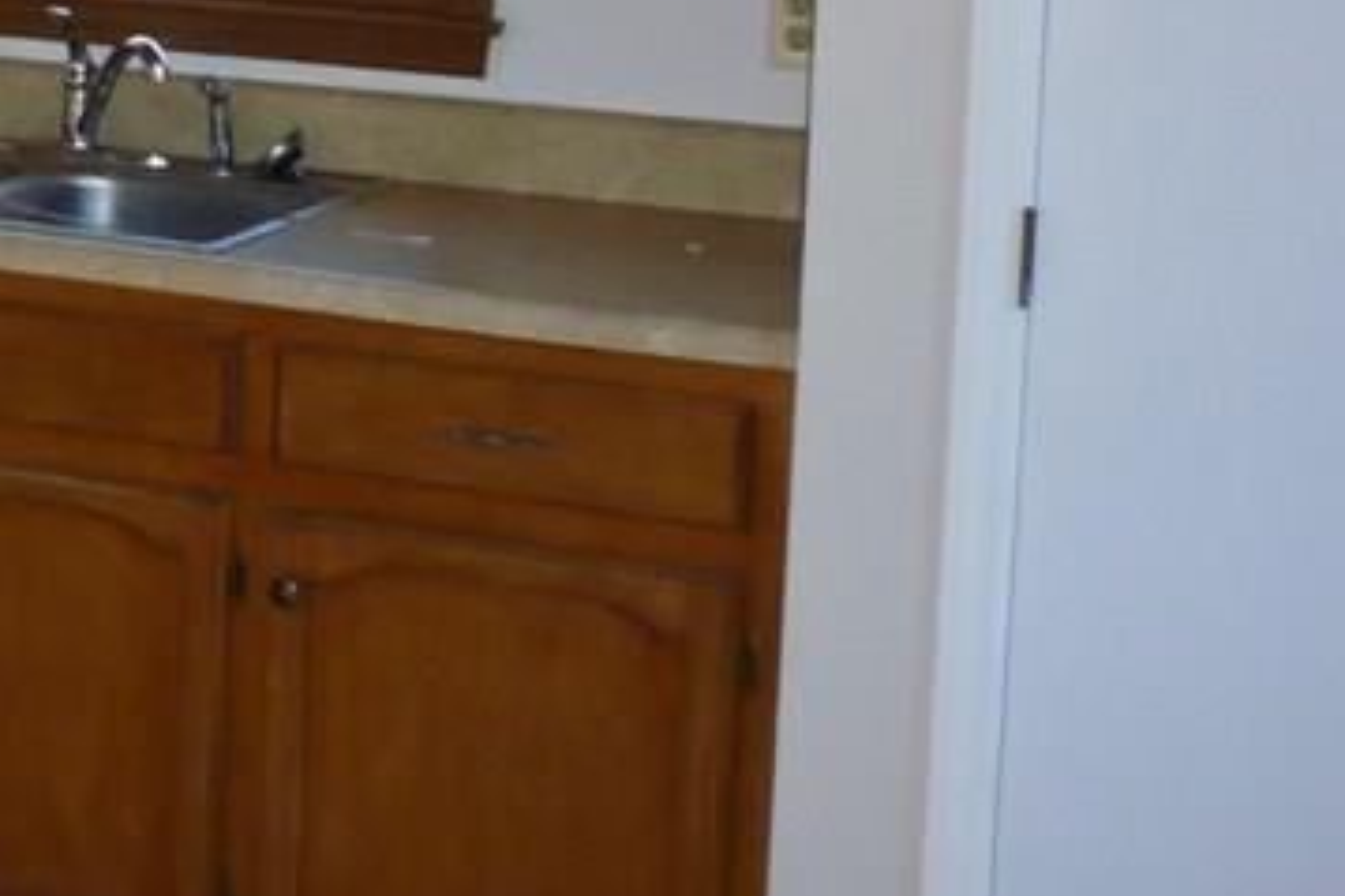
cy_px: 56
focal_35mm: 86
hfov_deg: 22.0
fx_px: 3211
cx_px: -244
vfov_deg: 15.6
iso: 160
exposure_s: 1/30
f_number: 3.3
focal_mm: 5.2
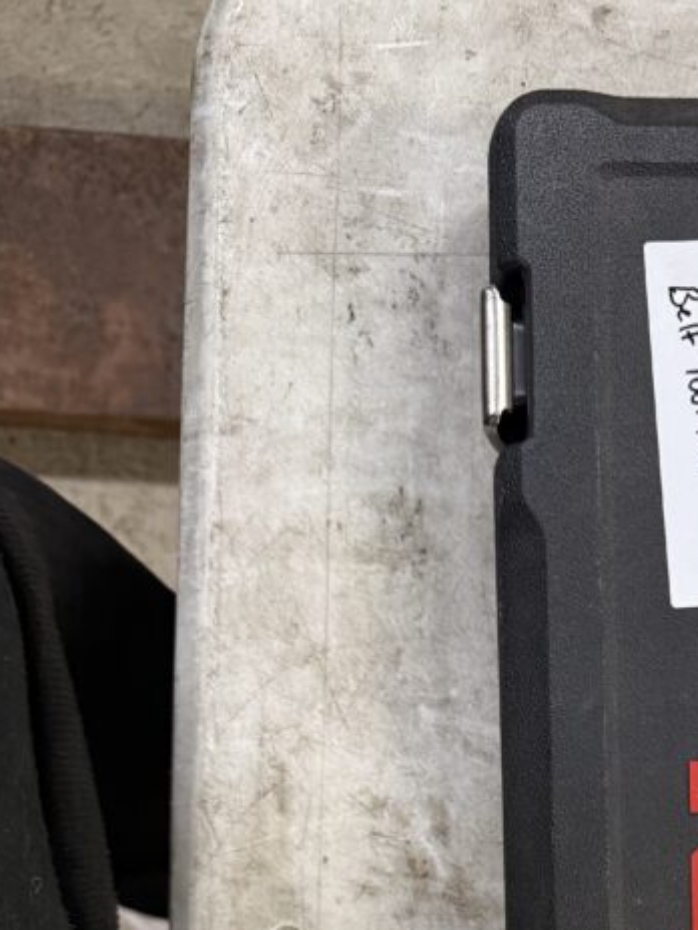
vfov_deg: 32.4
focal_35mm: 53
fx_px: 1425
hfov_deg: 25.6
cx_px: 758
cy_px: 992
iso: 250
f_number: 1.78
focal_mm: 6.76
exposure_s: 1/60
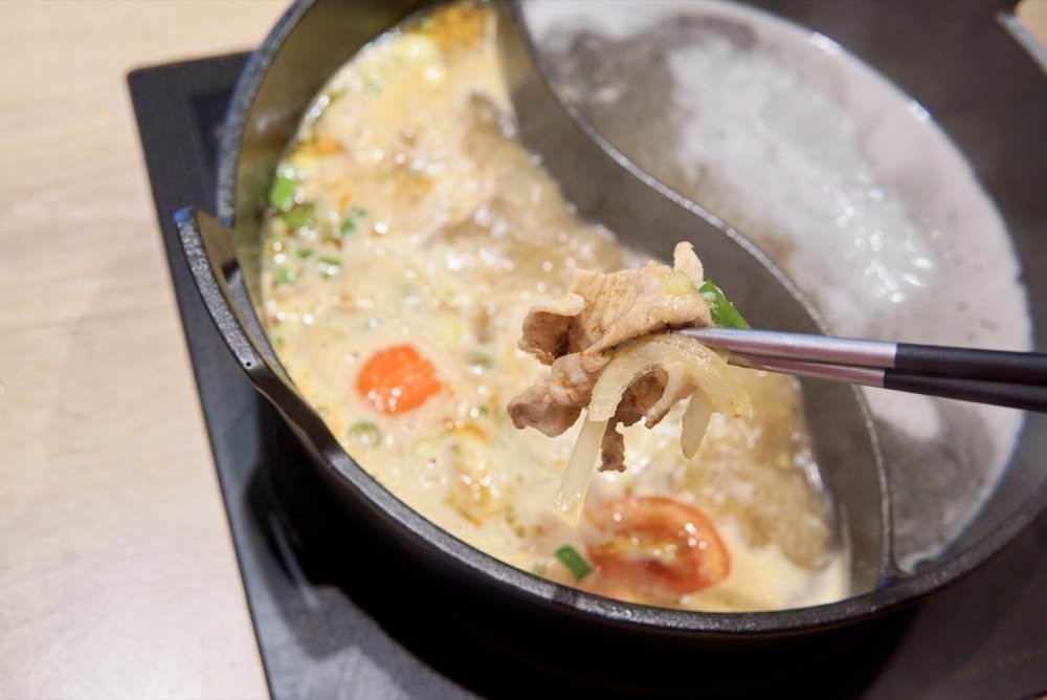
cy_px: 350
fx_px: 1309
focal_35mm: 45
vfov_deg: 29.9
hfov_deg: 43.6
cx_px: 524
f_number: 4
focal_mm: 30
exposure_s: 1/60
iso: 640
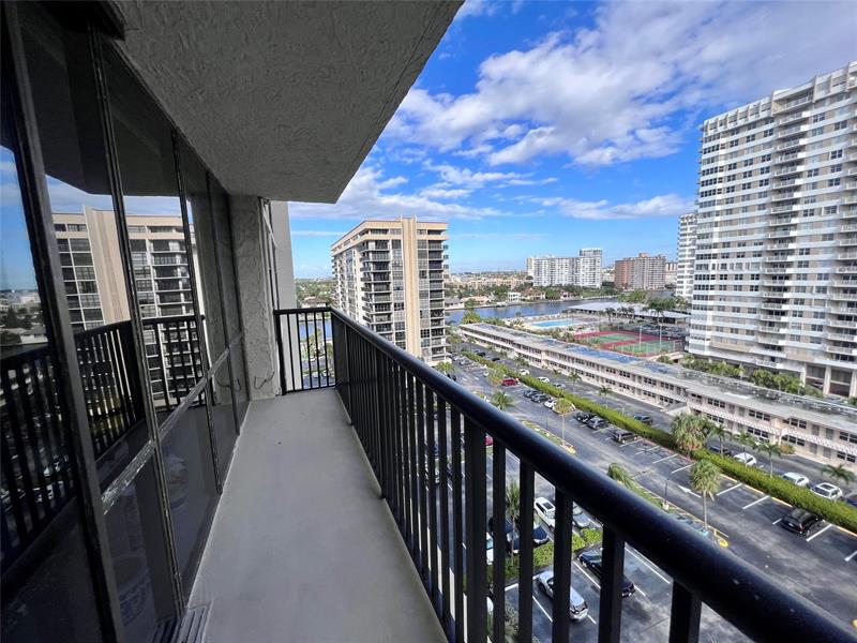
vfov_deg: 89.9
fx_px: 322
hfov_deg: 106.2
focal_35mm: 13
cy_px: 322
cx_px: 428
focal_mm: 1.57
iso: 32
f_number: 1.8
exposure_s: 1/1410
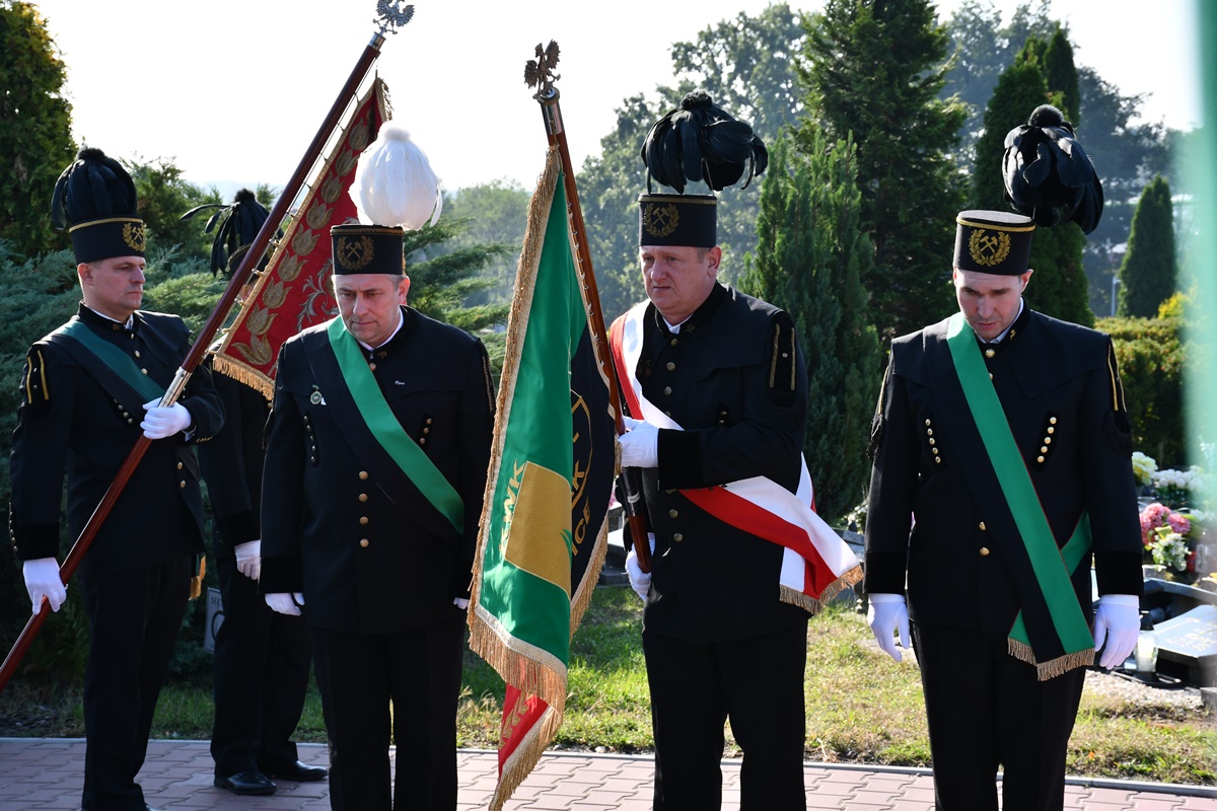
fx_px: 2535
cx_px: 608
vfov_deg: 18.2
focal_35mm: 75
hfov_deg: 27.0
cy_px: 406
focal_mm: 50
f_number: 8
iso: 200
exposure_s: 1/250
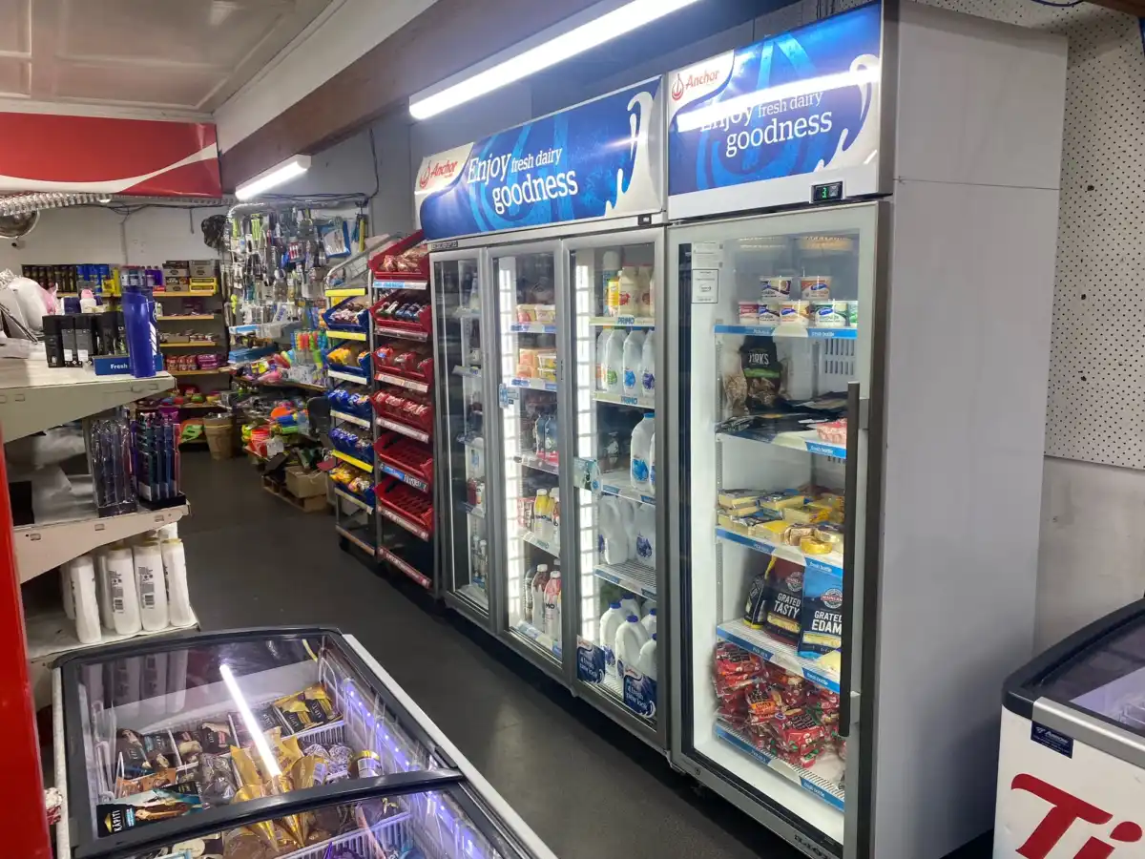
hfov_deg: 67.3
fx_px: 860
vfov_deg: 53.1
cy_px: 430
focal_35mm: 26
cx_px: 572
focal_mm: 4.25
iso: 50
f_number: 1.8
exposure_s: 1/100
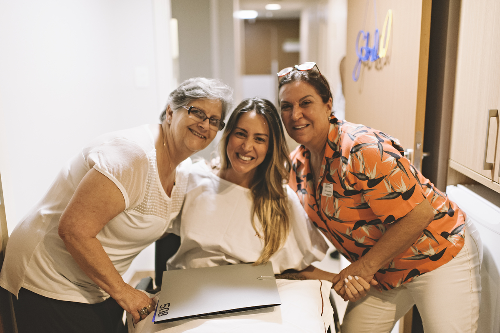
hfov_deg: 54.5
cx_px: 250
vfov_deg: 37.8
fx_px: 486
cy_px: 166
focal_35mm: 35
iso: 1250
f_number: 1.4
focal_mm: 35
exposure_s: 1/125
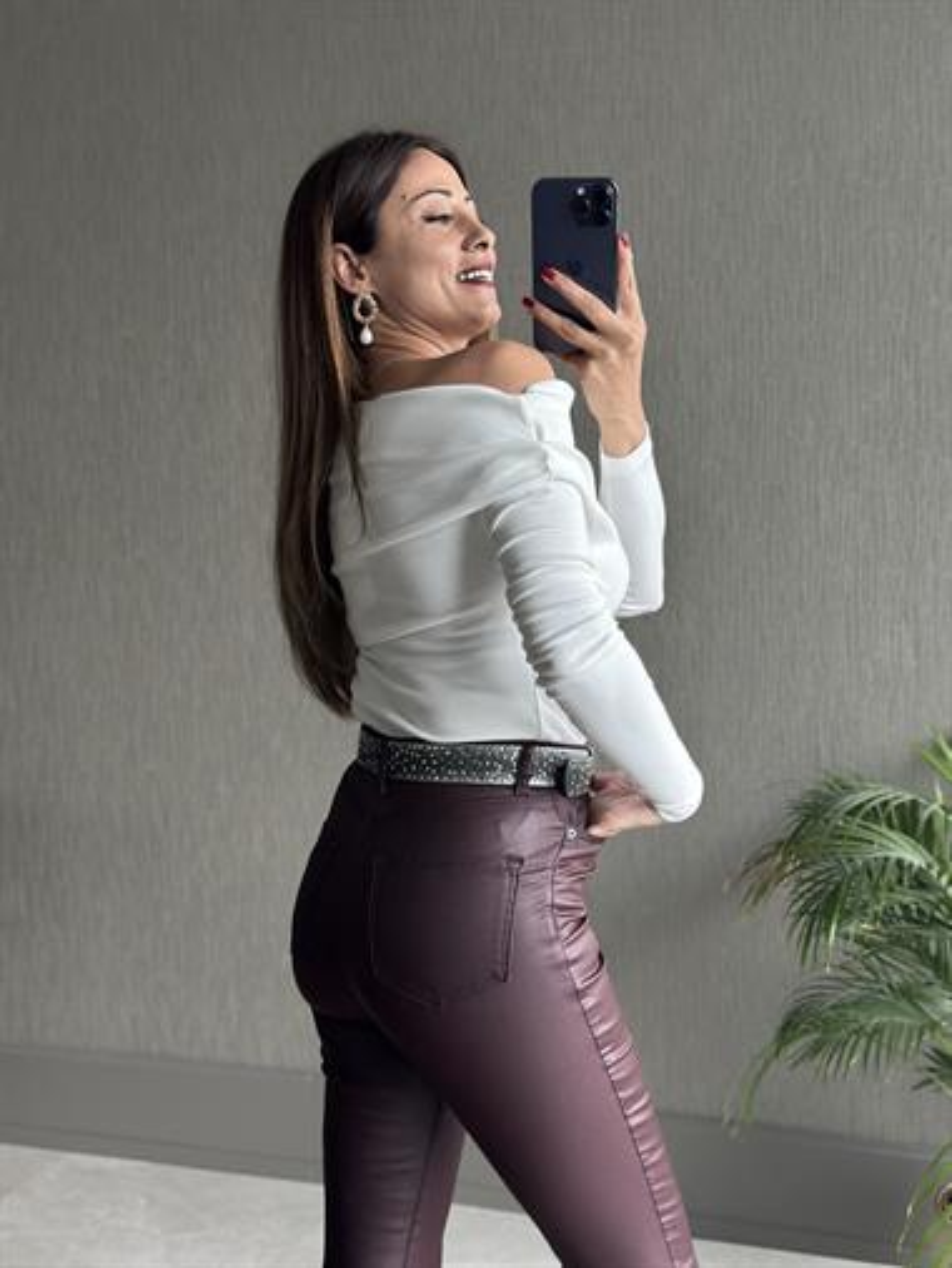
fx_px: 1759
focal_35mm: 48
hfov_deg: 30.3
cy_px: 634
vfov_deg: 39.6
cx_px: 476
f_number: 1.78
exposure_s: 1/33
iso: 250
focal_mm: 6.86
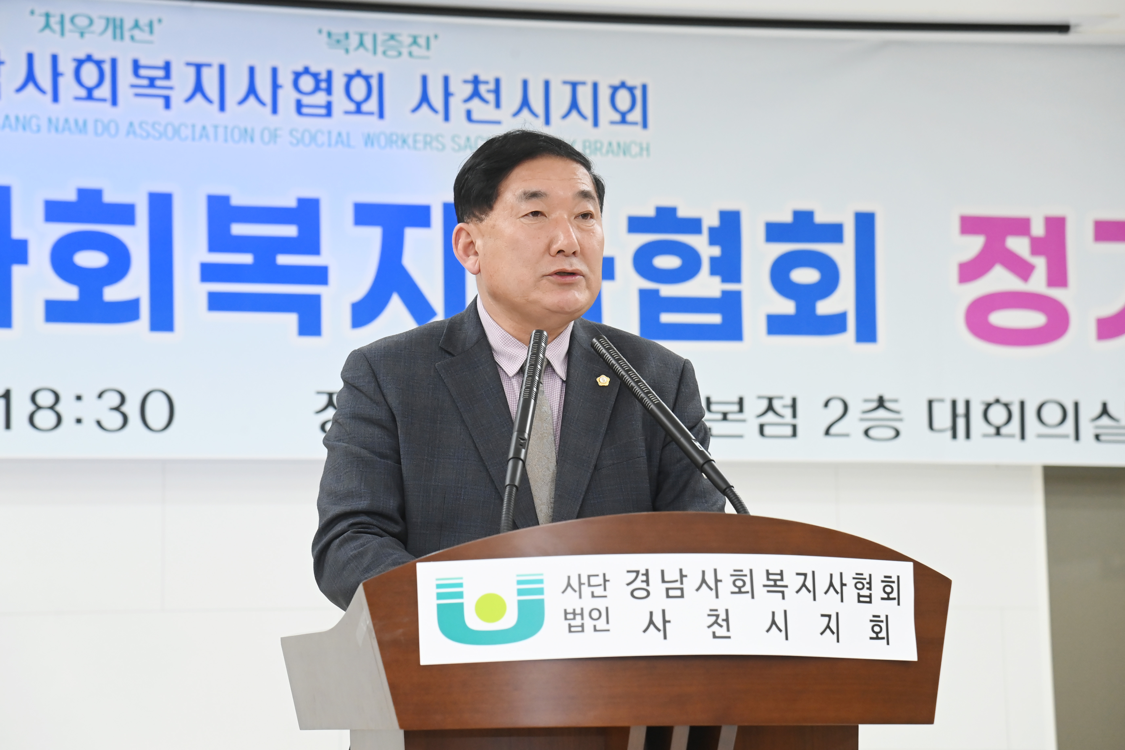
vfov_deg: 13.0
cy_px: 375
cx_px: 562
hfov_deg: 19.5
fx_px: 3281
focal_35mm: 105
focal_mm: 105
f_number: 6.3
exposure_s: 1/250
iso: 3200
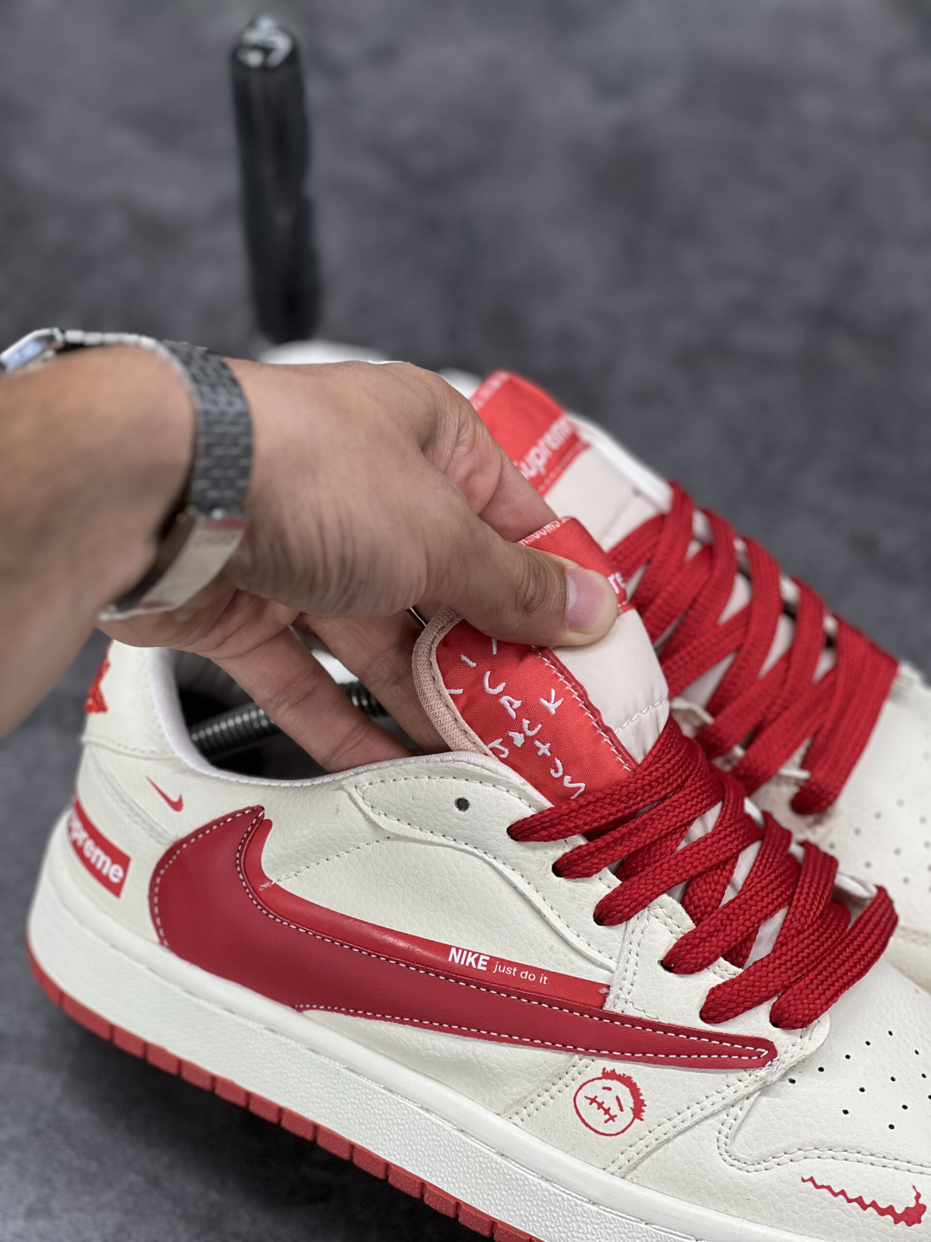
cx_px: 466
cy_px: 621
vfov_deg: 25.3
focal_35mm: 77
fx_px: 2761
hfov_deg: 19.1
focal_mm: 9
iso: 80
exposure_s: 1/100
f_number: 2.8
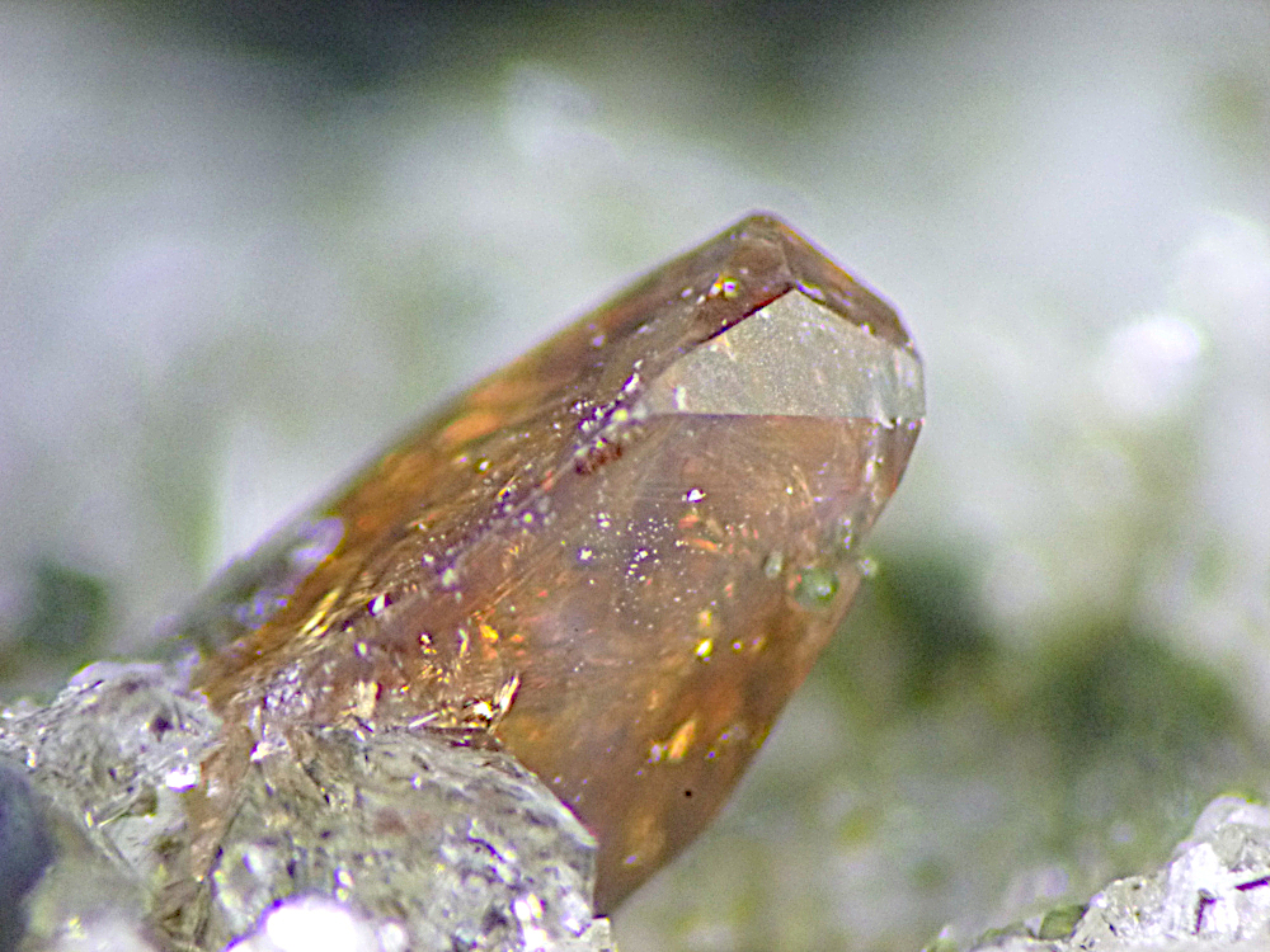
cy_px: 476
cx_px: 635
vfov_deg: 14.8
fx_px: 3669
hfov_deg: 19.6
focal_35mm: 100
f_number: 5.7
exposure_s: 1/50
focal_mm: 18
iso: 400
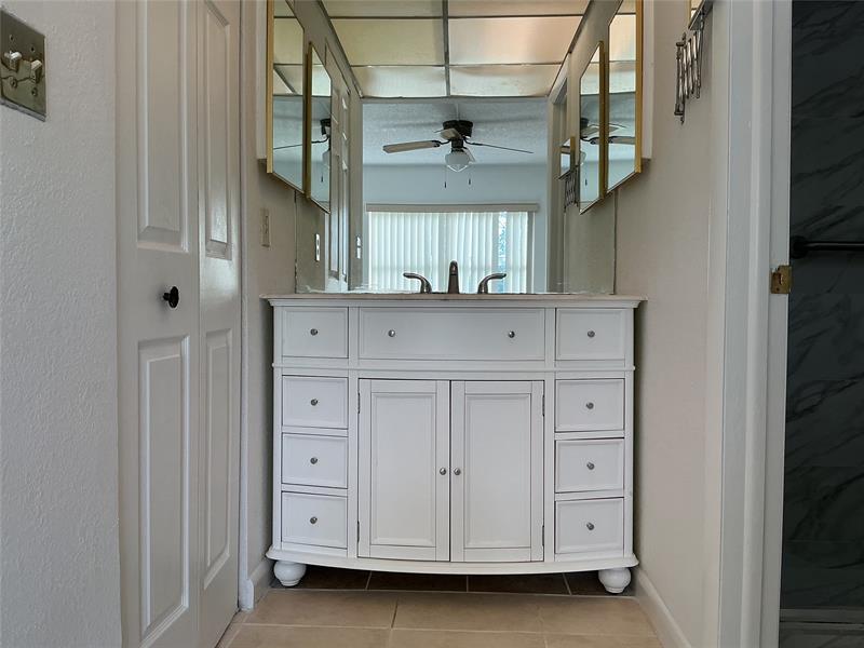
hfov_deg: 61.7
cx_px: 432
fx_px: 724
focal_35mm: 29
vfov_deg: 48.2
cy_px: 324
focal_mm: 3
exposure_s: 1/139
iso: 32
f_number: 1.8
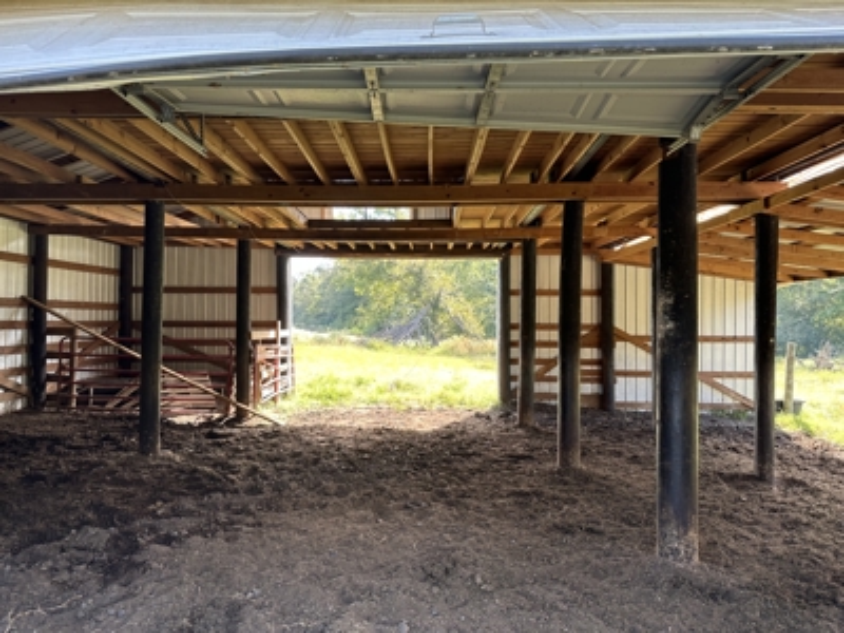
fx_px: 585
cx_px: 422
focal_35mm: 24
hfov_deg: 71.6
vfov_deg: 56.8
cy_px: 316
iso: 64
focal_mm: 6.86
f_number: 1.78
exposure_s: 1/137
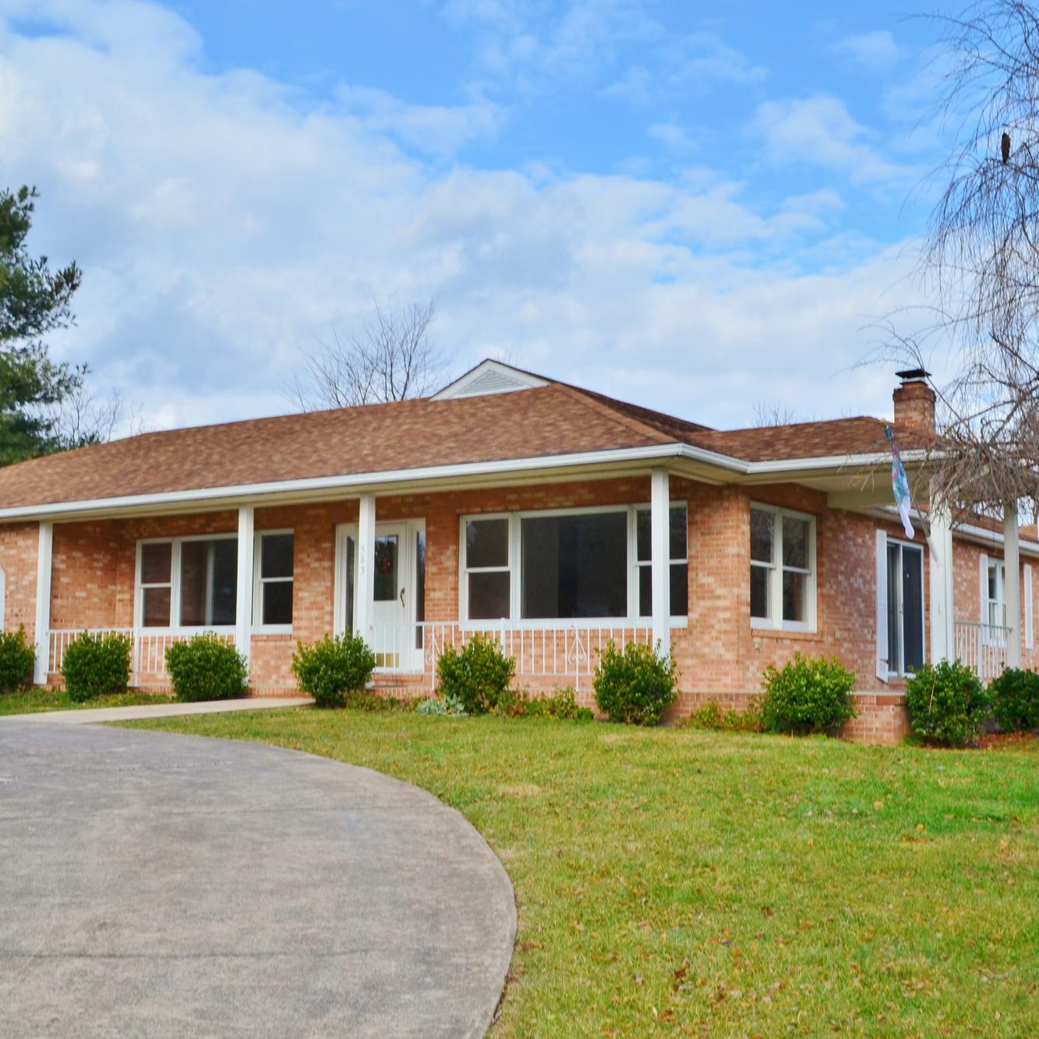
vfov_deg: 39.2
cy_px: 518
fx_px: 1460
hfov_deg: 39.2
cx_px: 523
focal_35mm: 43
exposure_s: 1/250
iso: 220
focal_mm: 22
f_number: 10
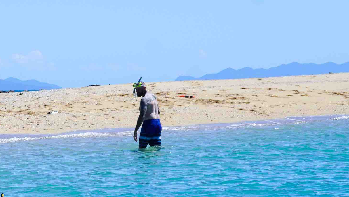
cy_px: 437
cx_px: -256
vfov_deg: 5.9
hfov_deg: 10.3
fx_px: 1842
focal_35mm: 199
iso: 100
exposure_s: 1/250
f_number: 10
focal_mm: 35
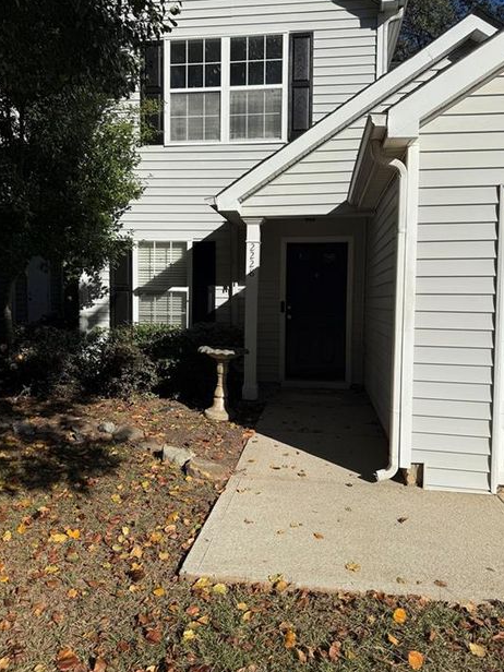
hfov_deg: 53.1
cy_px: 317
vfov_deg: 67.3
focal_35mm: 26
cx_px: 250
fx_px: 505
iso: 80
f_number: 1.78
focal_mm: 6.76
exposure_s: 1/8130
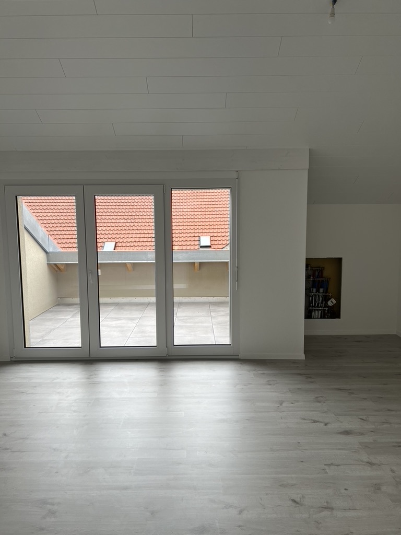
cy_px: 268
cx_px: 200
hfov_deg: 53.1
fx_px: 402
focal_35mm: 26
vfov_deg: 67.3
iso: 40
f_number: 1.5
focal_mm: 5.7
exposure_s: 1/238
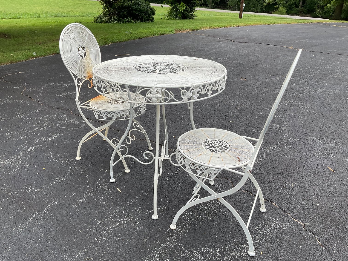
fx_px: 292
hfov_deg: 61.7
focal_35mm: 29
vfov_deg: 48.2
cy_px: 130
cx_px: 174
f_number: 1.8
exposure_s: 1/792
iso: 16
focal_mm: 3
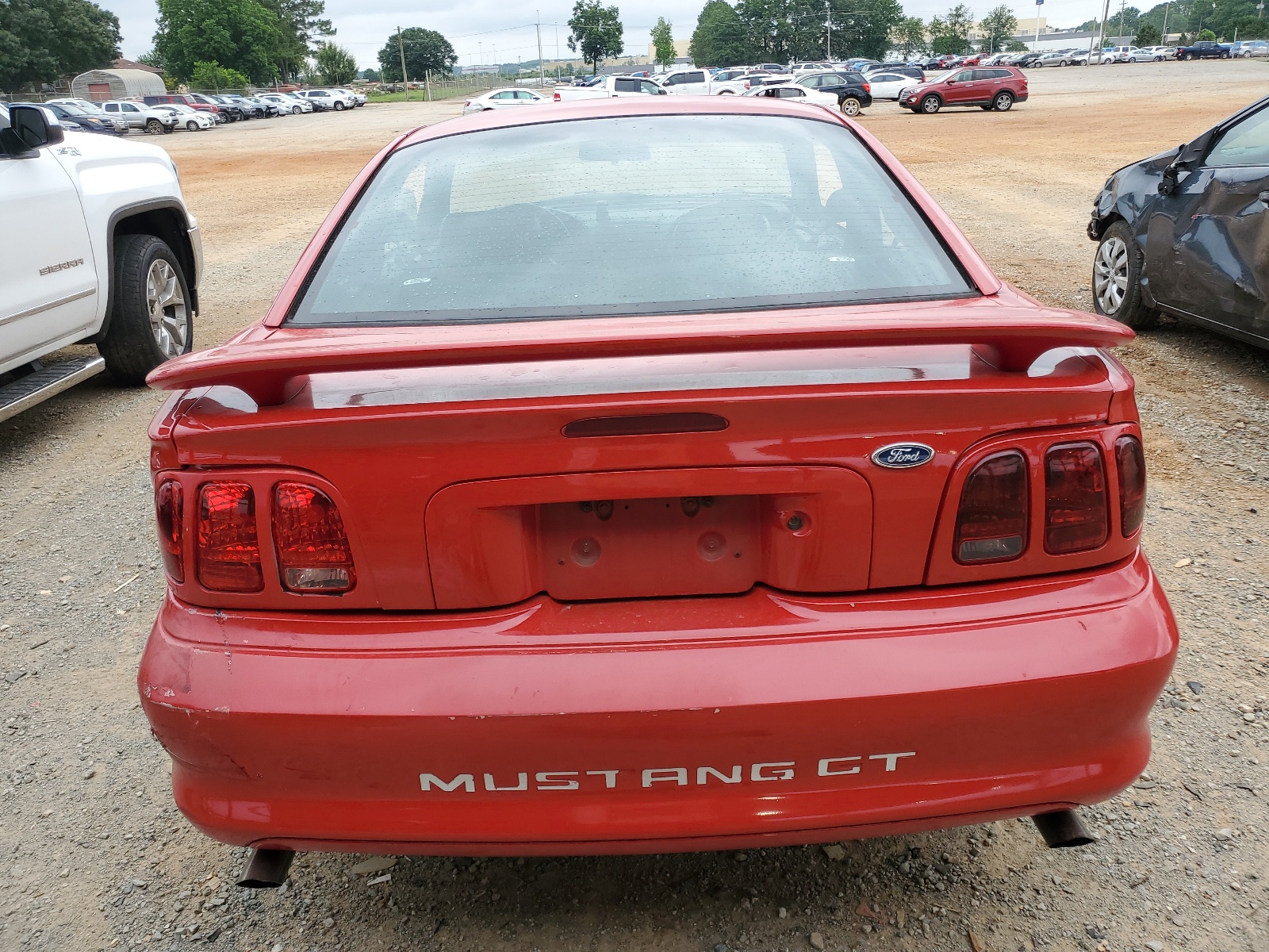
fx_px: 953
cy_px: 476
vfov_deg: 53.1
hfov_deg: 67.3
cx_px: 634
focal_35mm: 26
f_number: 1.5
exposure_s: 1/250
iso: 50
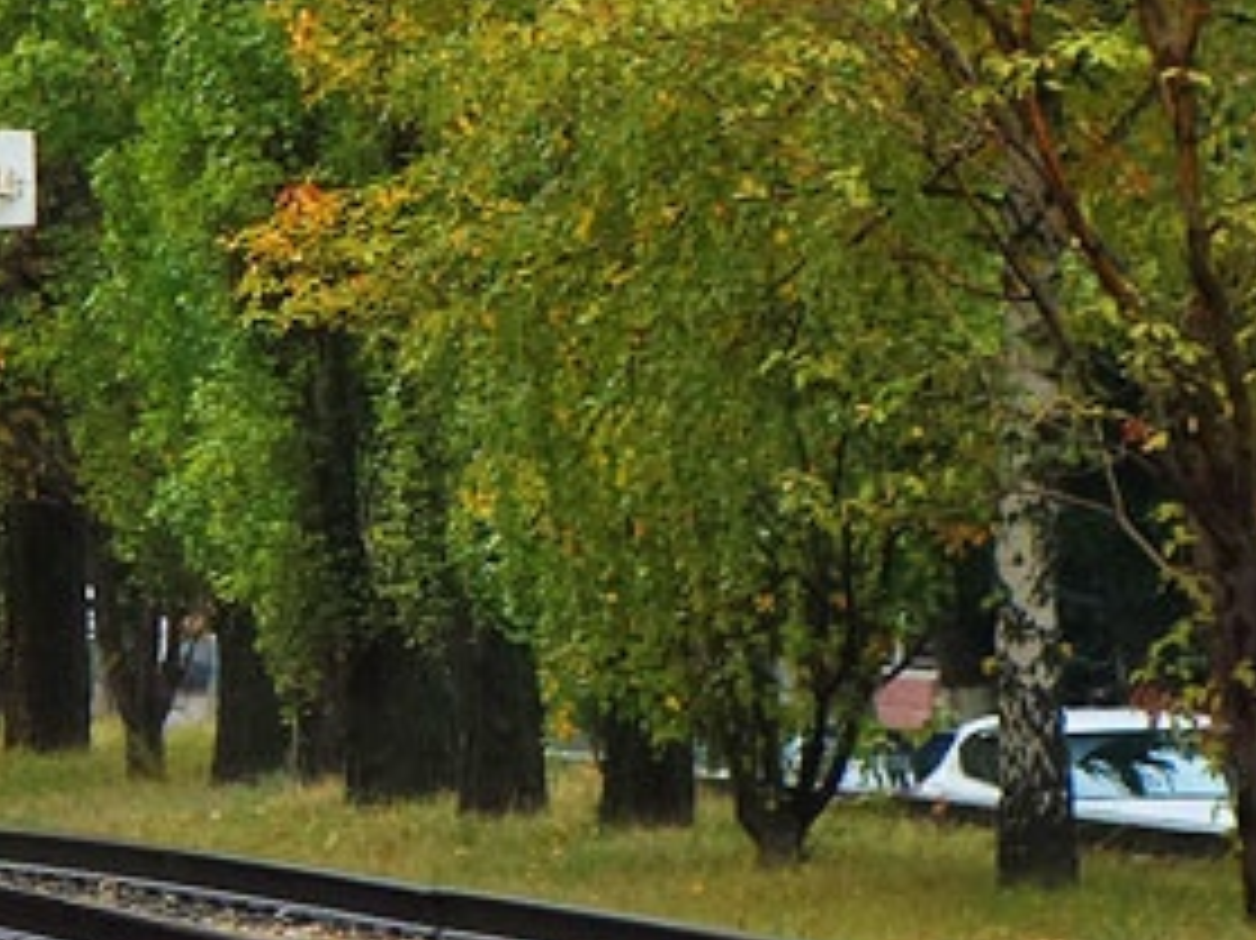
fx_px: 11715
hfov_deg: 6.0
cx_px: -842
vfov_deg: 4.6
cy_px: -292
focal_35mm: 323
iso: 320
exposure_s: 1/500
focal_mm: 29.15
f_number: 4.5
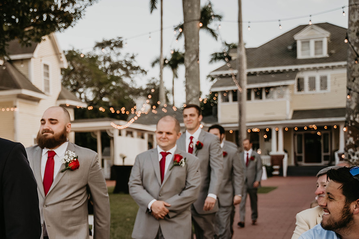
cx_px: 46
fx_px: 628
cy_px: 197
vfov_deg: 21.3
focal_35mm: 63
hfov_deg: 30.7
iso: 200
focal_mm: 35
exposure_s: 1/800
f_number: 2.8
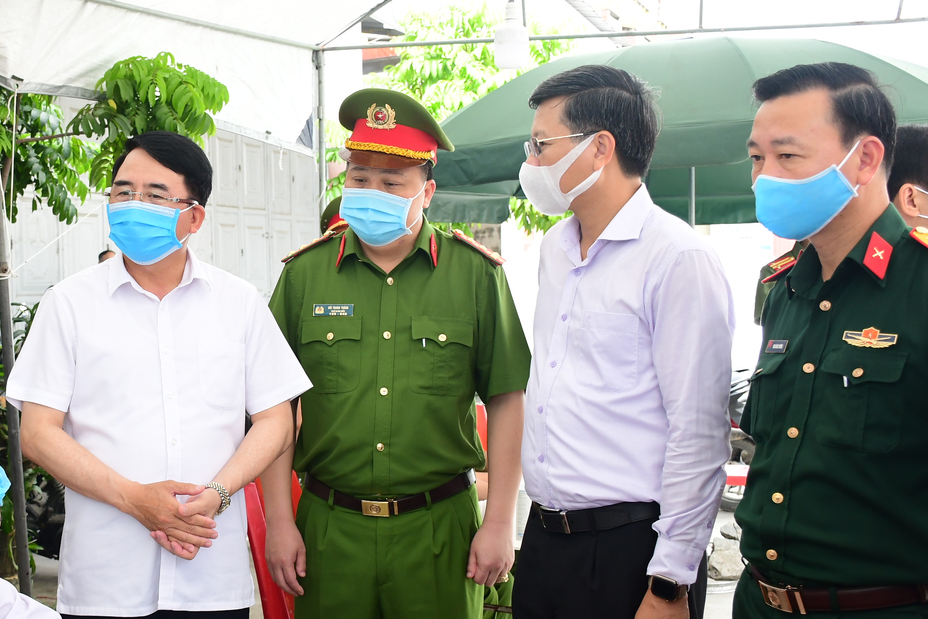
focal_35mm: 52
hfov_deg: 37.3
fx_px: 1340
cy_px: 273
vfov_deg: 26.0
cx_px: 234
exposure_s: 1/200
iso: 640
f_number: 5
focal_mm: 22
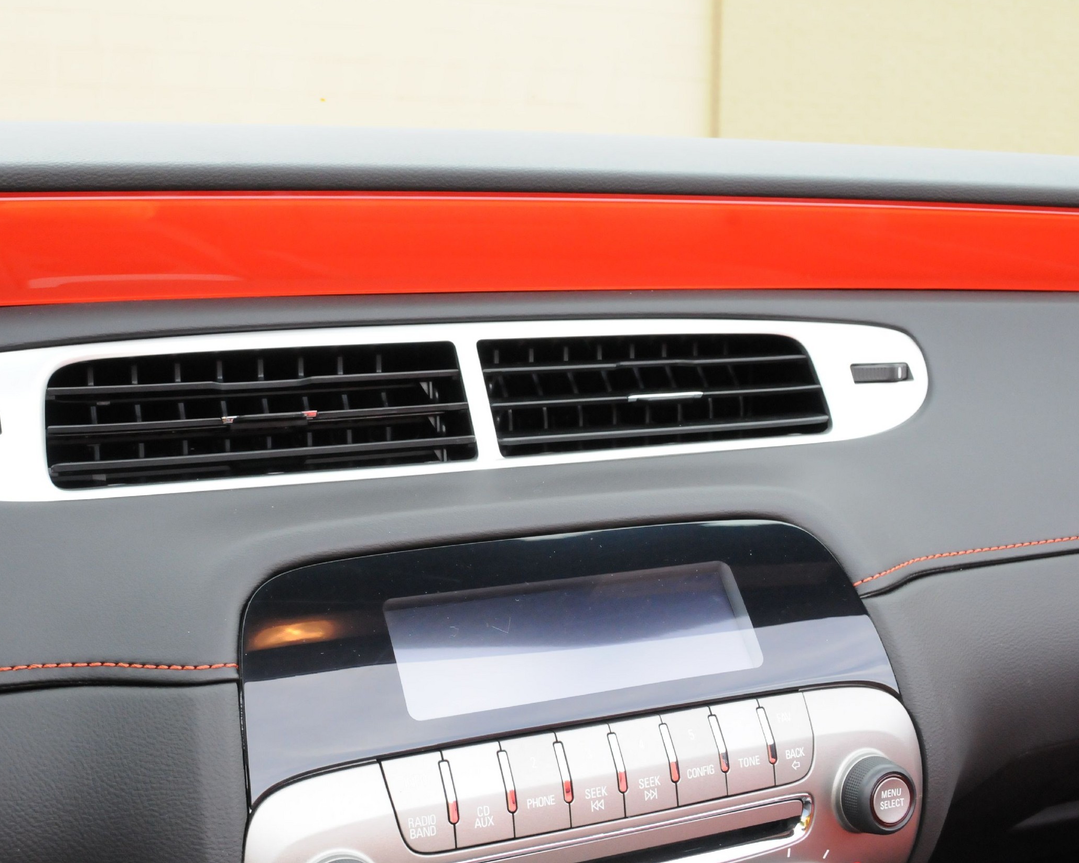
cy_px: 429
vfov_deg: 36.5
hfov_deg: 44.6
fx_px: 1309
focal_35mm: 41
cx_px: 433
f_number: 10
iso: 2000
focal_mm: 24
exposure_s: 1/100
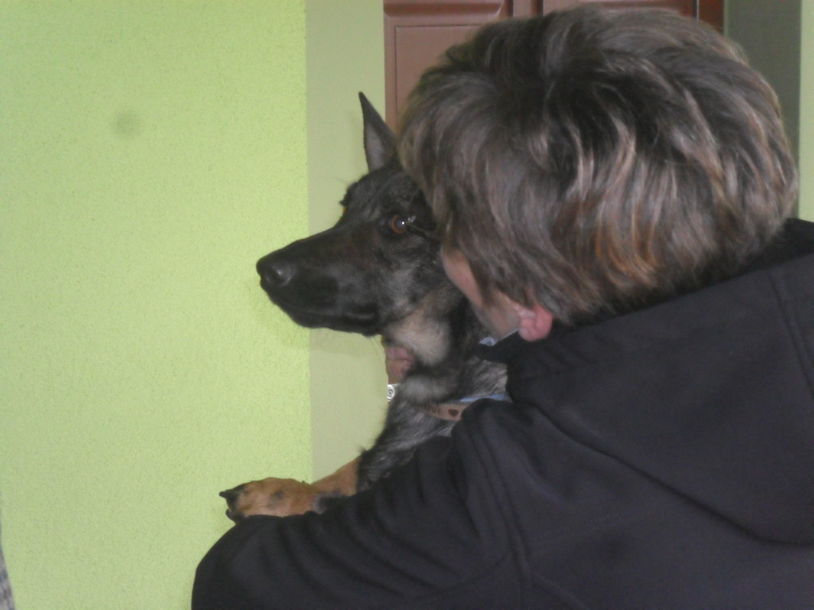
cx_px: 407
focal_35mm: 117
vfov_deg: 12.7
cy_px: 305
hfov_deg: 16.8
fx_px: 2751
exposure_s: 1/60
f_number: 5.4
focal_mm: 21
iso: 400
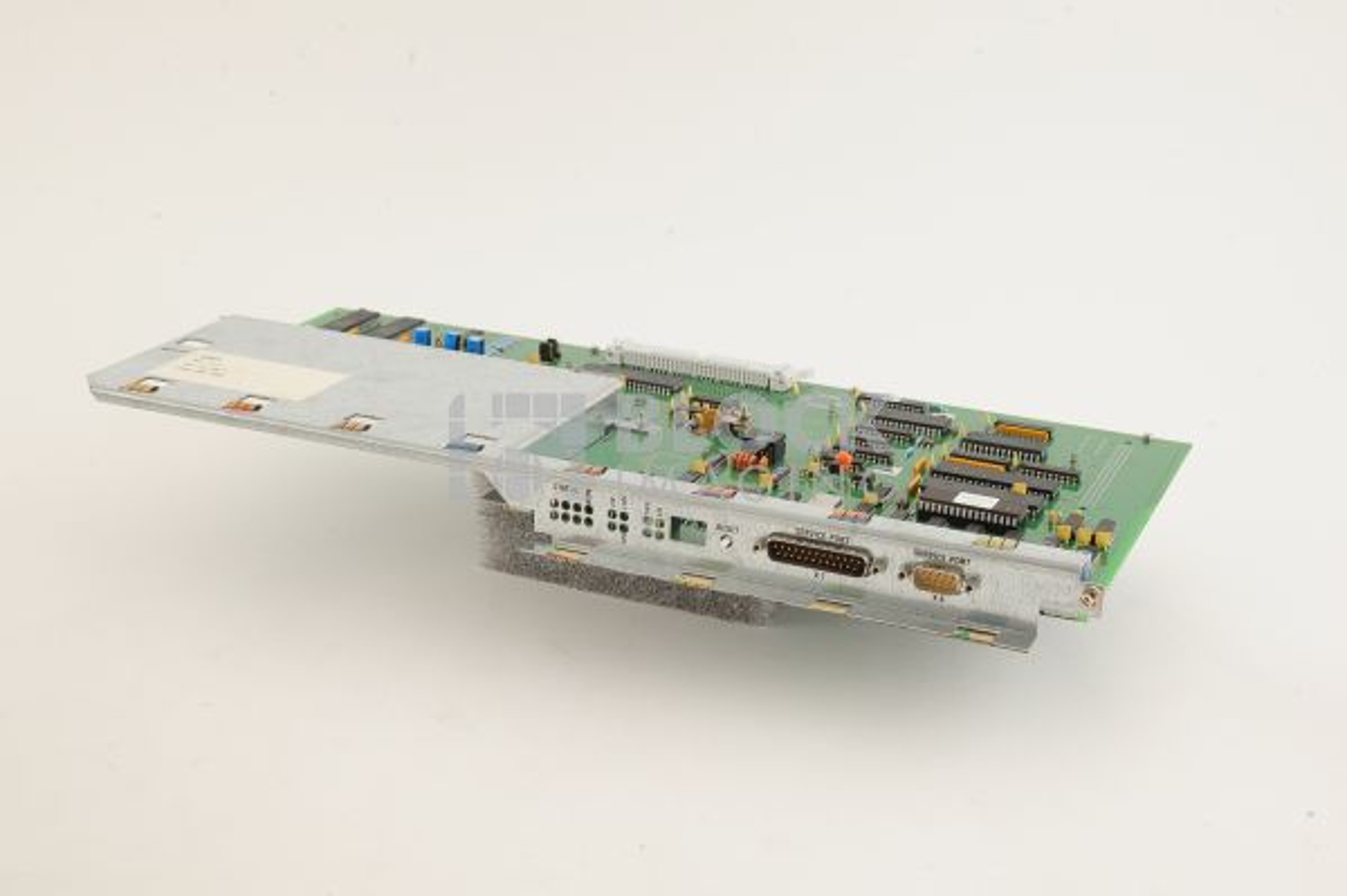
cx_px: 674
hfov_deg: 39.6
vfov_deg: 26.9
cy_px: 448
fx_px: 1869
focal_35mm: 50
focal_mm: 50
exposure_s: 1/125
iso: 1600
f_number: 11
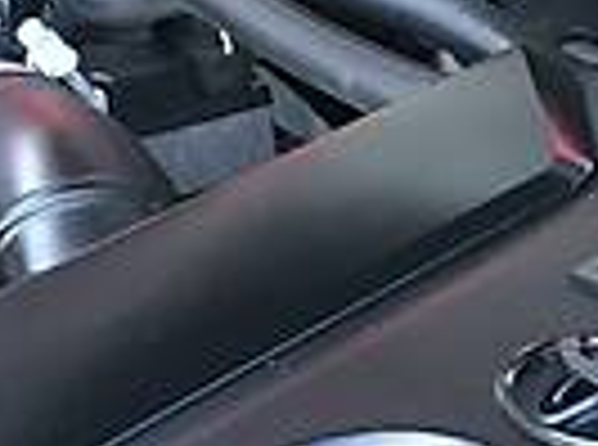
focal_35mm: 169
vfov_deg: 8.1
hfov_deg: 10.9
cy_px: 1081
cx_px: 1102
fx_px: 2912
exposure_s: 1/25
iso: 40
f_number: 1.8
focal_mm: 4
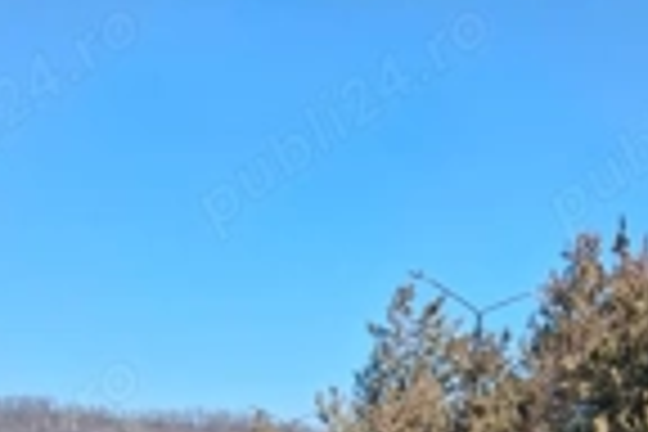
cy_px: 873
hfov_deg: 25.9
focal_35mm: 78
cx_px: 432
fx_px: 1404
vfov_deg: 14.4
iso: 25
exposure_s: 1/769
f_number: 1.8
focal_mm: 4
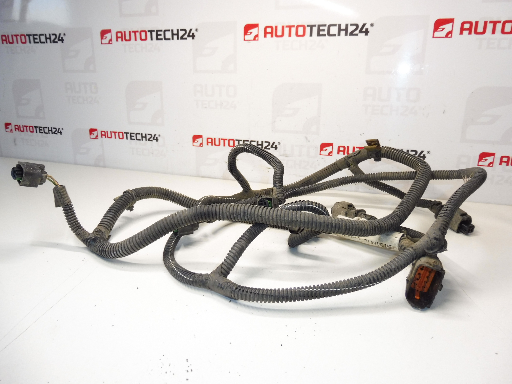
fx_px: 355
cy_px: 192
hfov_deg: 71.6
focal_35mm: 24
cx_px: 256
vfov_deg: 56.8
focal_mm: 4.3
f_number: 3.5
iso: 200
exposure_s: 1/100
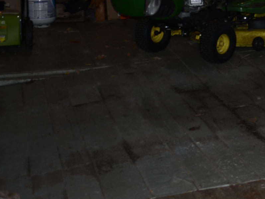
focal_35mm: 97
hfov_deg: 18.0
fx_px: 743
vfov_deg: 14.3
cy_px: -93
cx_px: 402
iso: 100
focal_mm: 18
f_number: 3.5
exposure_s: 1/60
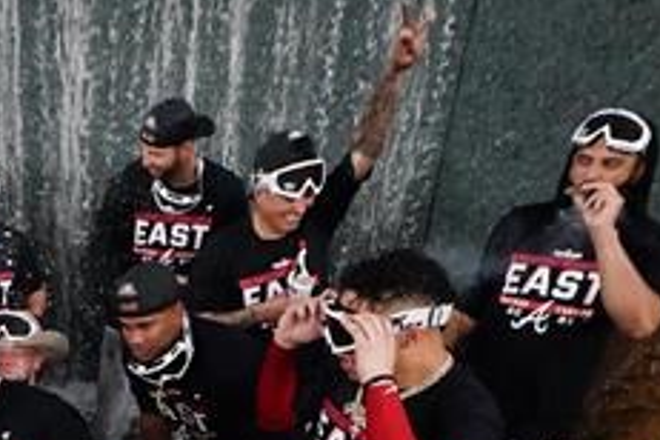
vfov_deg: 27.0
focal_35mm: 45
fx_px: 825
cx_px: -20
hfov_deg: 38.1
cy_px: 501
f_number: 4.5
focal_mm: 16
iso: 12800
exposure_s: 1/1600
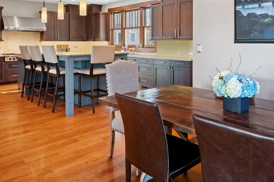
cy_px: 50
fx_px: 226
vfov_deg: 42.8
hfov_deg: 62.0
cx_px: 159
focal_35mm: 30
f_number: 8
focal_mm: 19.5
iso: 200
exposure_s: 1.5
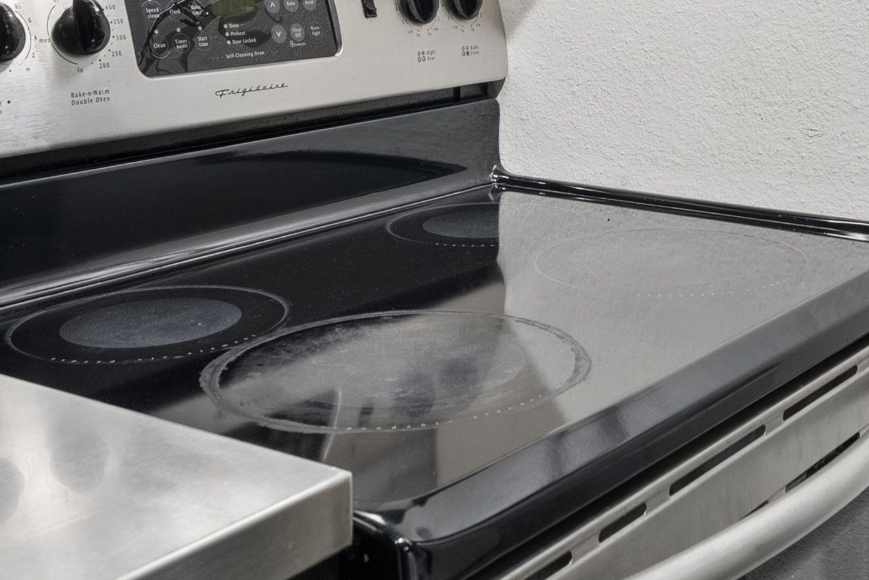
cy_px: -89
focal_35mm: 58
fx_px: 1401
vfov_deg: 21.9
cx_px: 719
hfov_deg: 33.3
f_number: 8
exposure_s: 1/25
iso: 800
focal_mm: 19
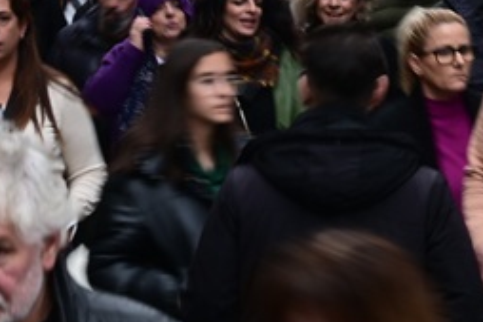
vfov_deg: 3.4
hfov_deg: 5.1
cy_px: -175
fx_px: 5443
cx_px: 264
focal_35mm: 406
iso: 200
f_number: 18
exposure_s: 1/10
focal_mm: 86
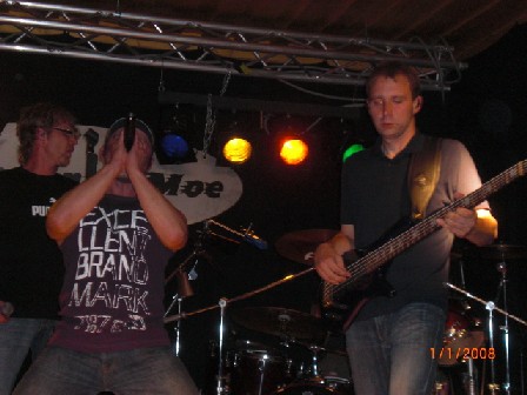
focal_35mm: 63
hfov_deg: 30.7
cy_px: 198
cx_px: 264
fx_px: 959
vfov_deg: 23.3
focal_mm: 10.4
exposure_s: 1/60
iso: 200
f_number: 4
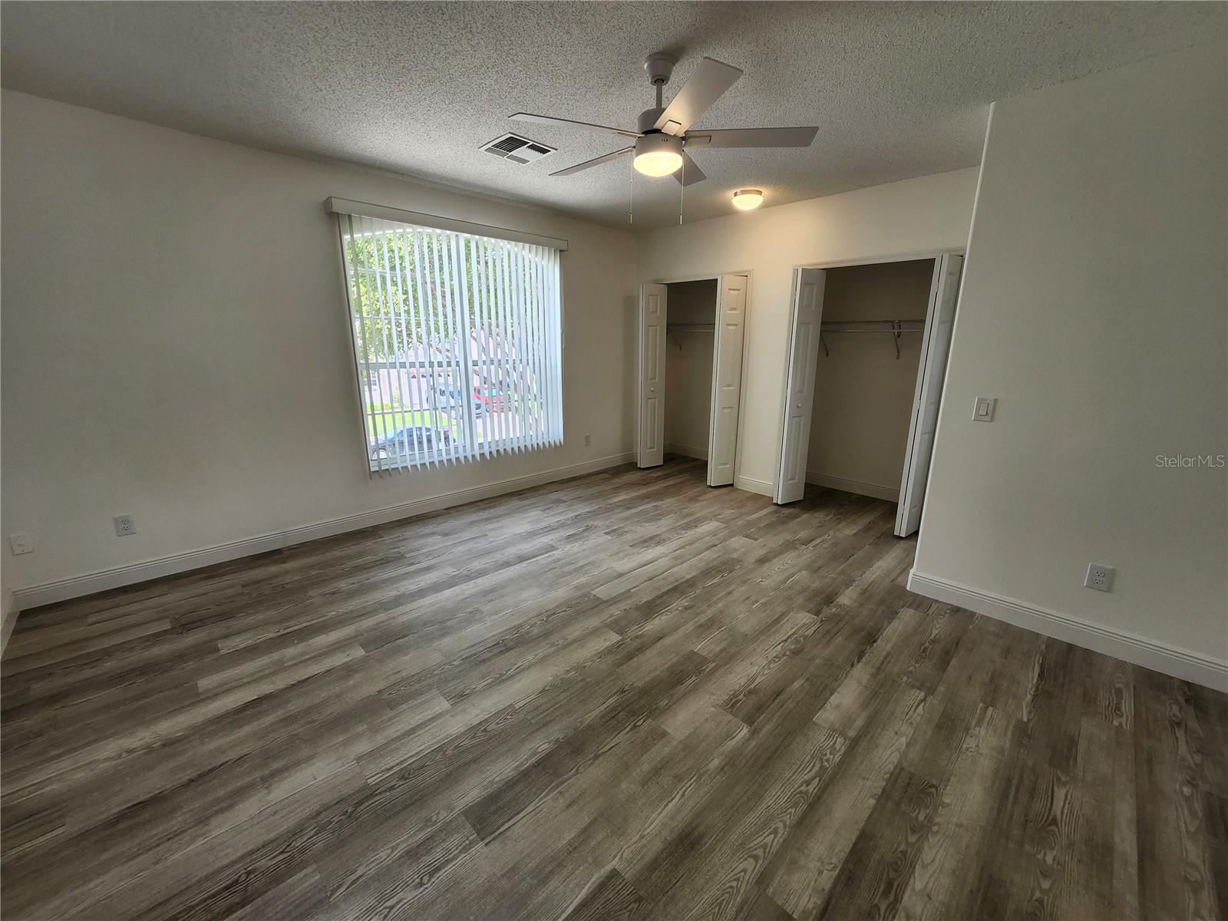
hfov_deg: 106.2
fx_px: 461
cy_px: 460
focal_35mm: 13
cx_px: 614
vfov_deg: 89.9
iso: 64
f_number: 2.2
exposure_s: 1/120
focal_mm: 1.74
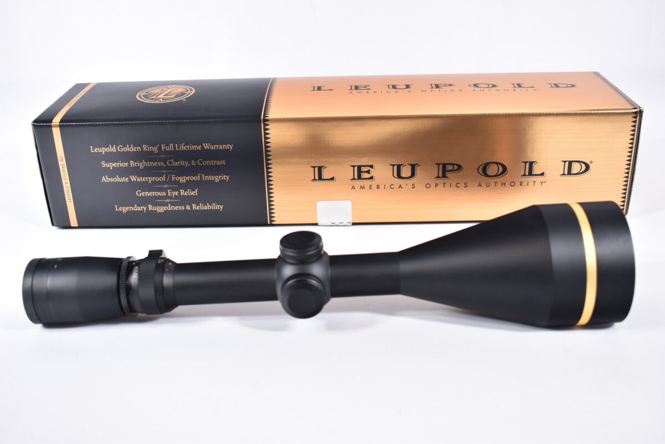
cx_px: 332
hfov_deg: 47.9
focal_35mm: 40
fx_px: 748
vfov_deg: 33.0
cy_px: 222
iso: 640
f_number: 5
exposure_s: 1/40
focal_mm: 27
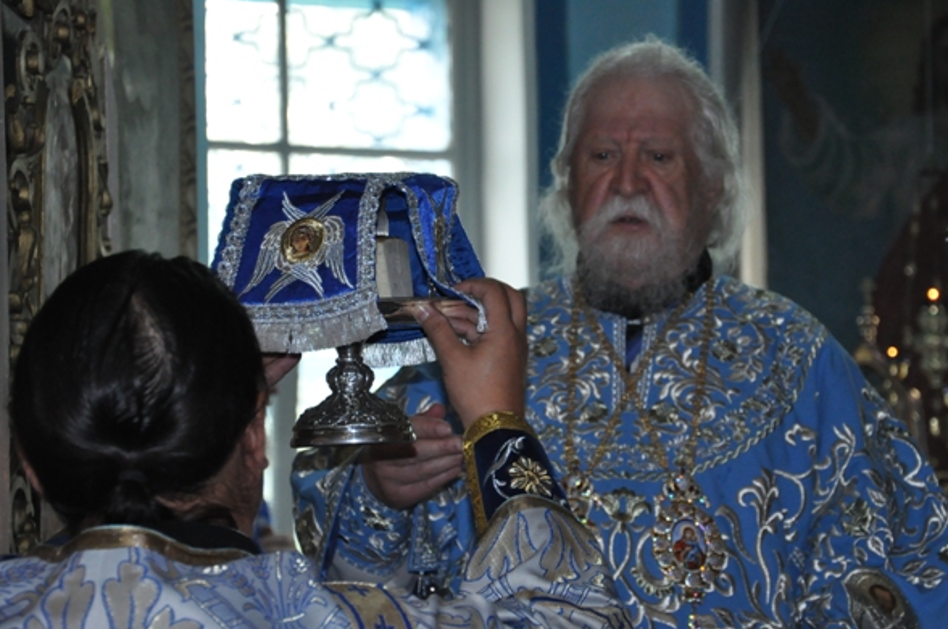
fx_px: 3222
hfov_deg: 16.7
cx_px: 482
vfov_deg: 11.1
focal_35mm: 123
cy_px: 335
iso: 1600
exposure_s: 1/80
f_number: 5.3
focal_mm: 75
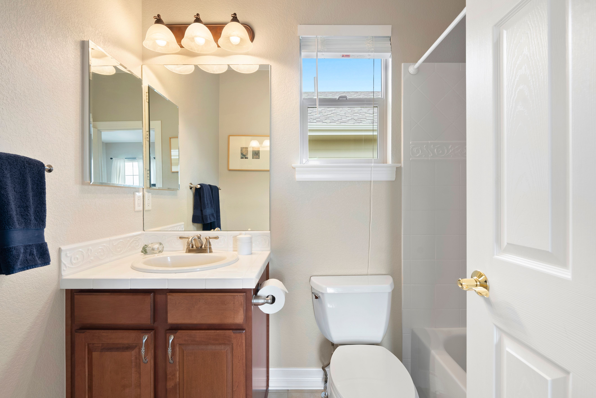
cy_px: 199
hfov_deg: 96.7
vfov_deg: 73.8
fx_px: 265
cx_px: 298
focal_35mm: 16
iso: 250
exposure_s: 1/1.67
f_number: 9
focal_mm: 16
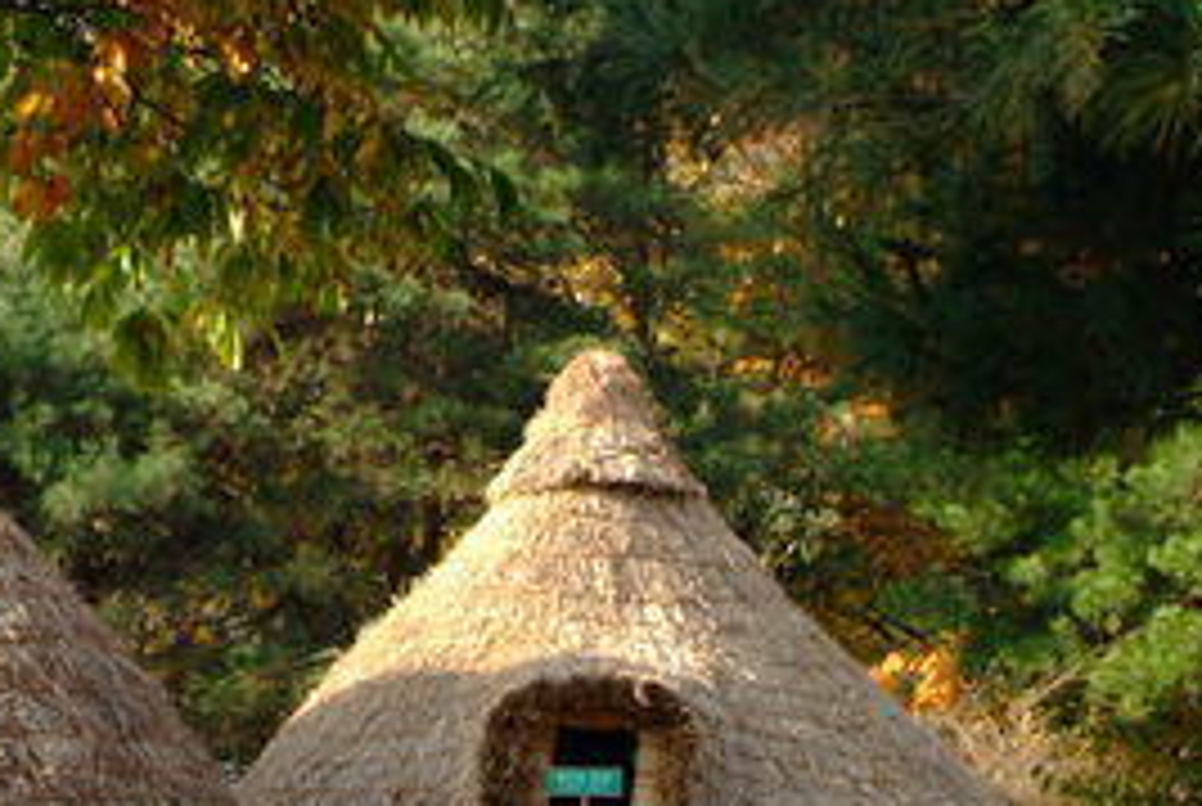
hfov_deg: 10.4
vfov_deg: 7.0
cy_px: 581
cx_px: 137
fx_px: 6555
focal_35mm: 196
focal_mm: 50
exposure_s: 1/90
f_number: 6.7
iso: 200
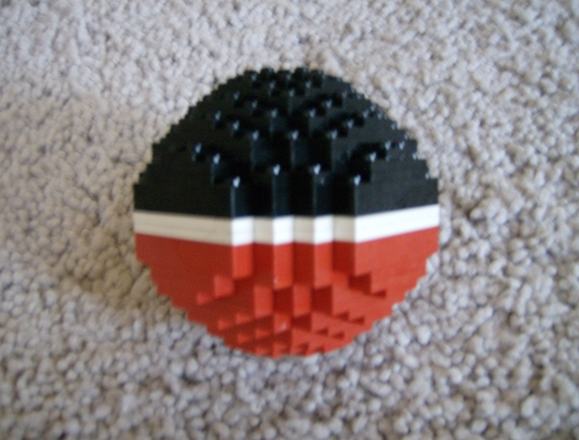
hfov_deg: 51.1
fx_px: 605
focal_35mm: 36
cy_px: 220
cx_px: 290
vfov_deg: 40.0
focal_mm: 6
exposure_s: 1/6.76
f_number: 2.8
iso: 200
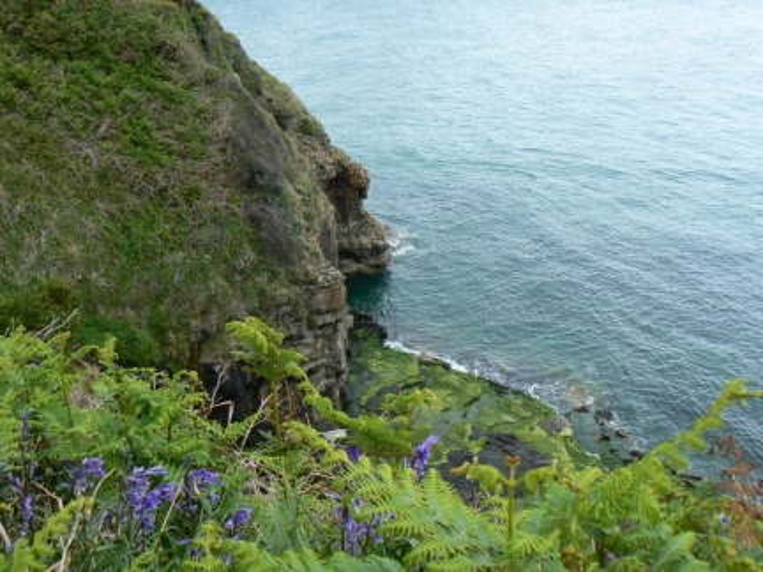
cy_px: 286
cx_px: 382
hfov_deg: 51.4
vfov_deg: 39.7
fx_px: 794
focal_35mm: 36
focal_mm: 6
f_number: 5.6
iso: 80
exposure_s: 1/100
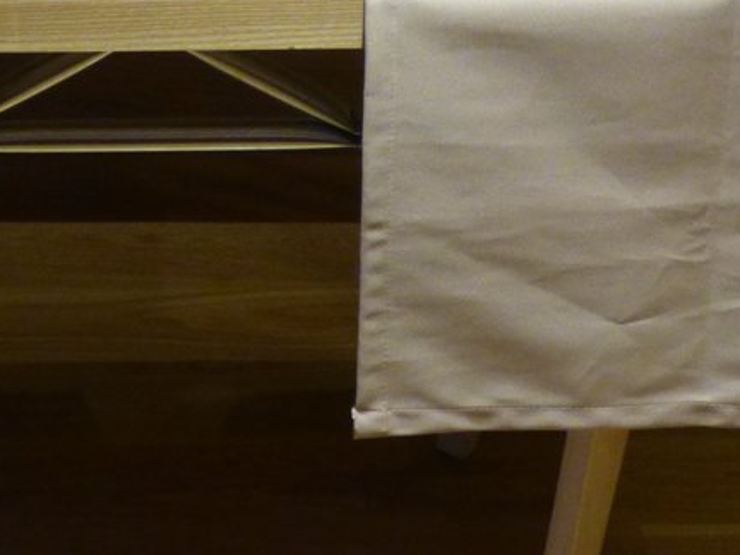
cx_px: 130
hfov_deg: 15.6
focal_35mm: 125
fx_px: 2672
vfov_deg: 11.5
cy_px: -212
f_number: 3.7
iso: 400
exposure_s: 1/20
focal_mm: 7.79
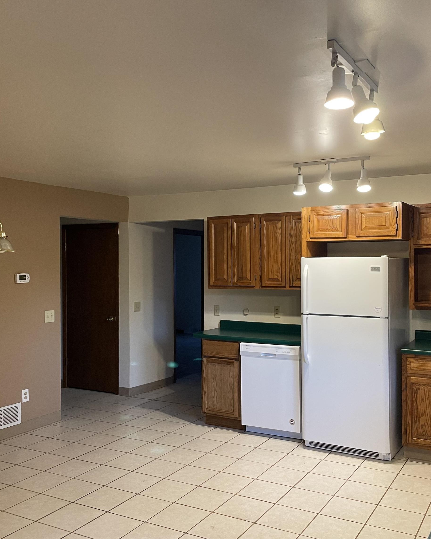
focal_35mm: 34
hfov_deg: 43.2
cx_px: 249
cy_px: 270
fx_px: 542
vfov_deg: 52.8
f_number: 1.6
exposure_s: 1/60
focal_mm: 4.2
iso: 200
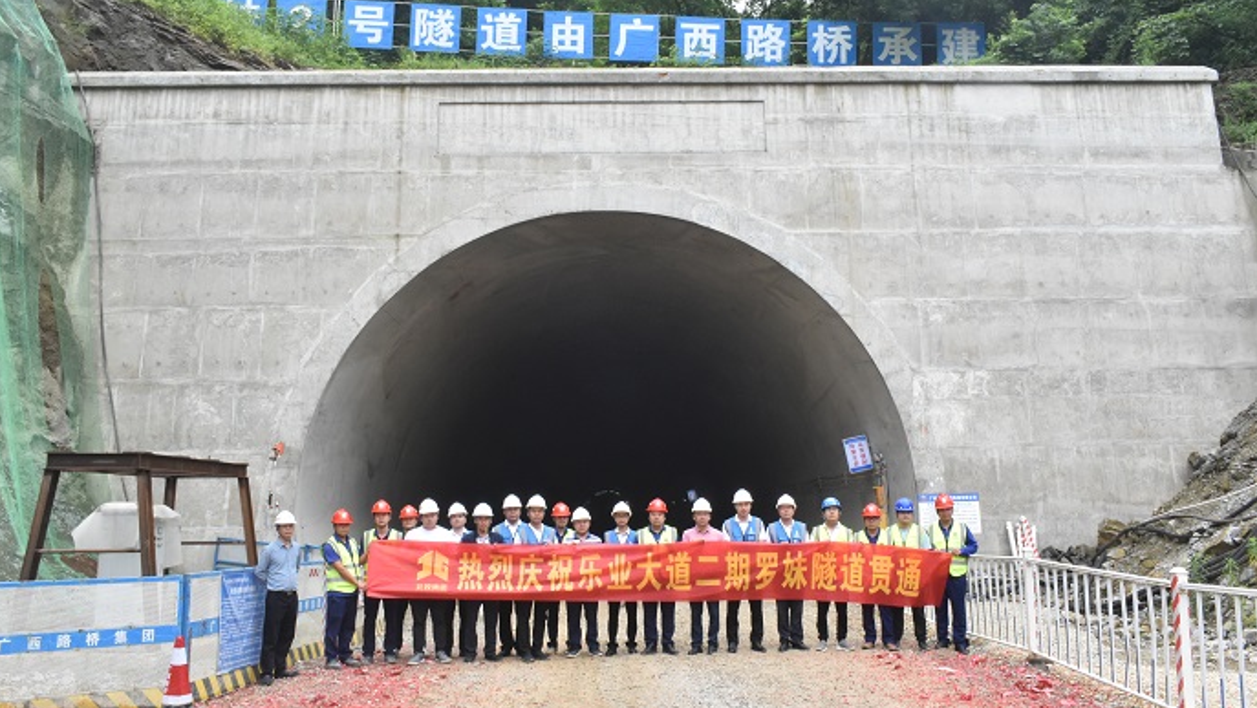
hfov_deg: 61.0
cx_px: 631
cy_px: 357
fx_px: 1067
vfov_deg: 36.7
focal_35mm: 32
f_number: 25
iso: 1250
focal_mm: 20
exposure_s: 1/60
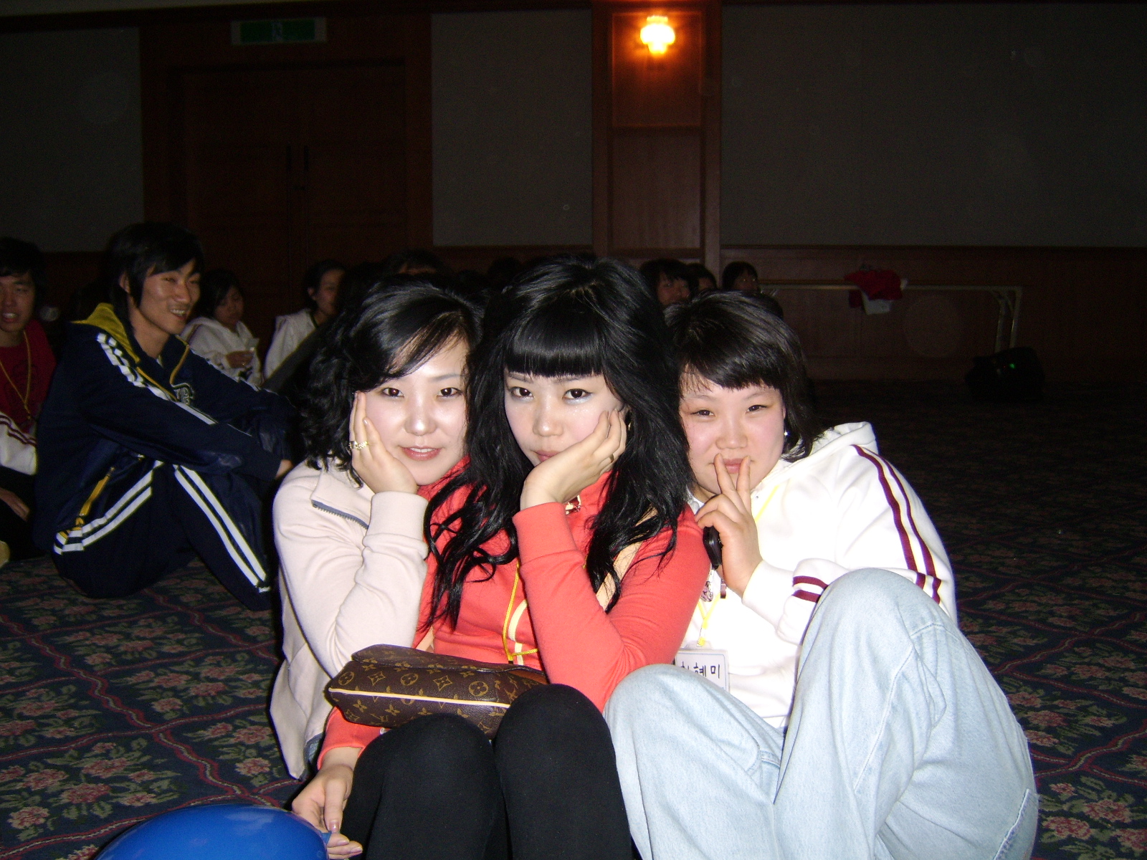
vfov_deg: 45.4
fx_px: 1027
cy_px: 430
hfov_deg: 58.4
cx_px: 574
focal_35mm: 31
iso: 200
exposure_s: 1/30
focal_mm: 8.13
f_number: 2.7
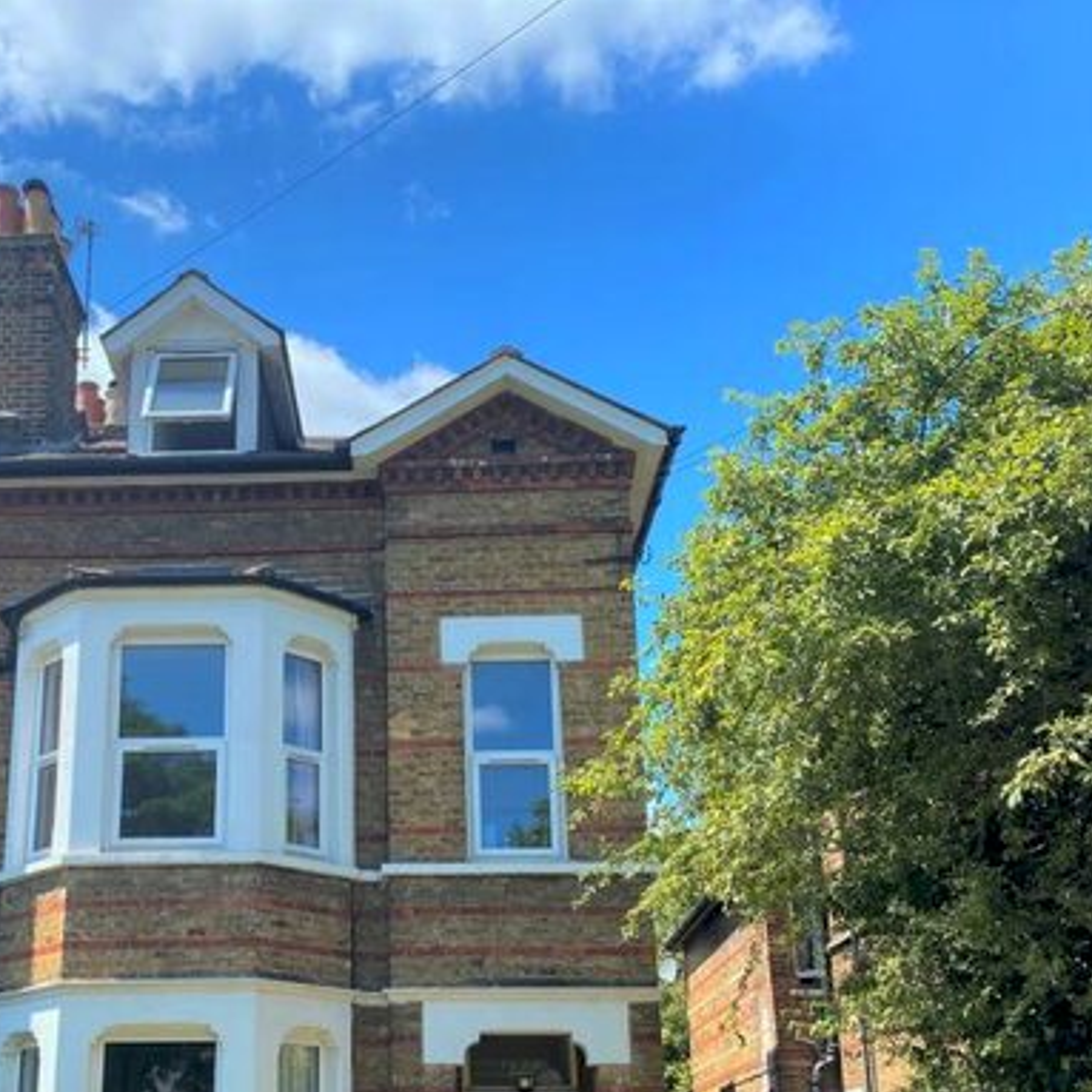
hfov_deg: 39.5
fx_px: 1499
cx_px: 359
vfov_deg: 39.5
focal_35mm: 42
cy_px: 746
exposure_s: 1/1522
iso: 32
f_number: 1.8
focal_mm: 4.25
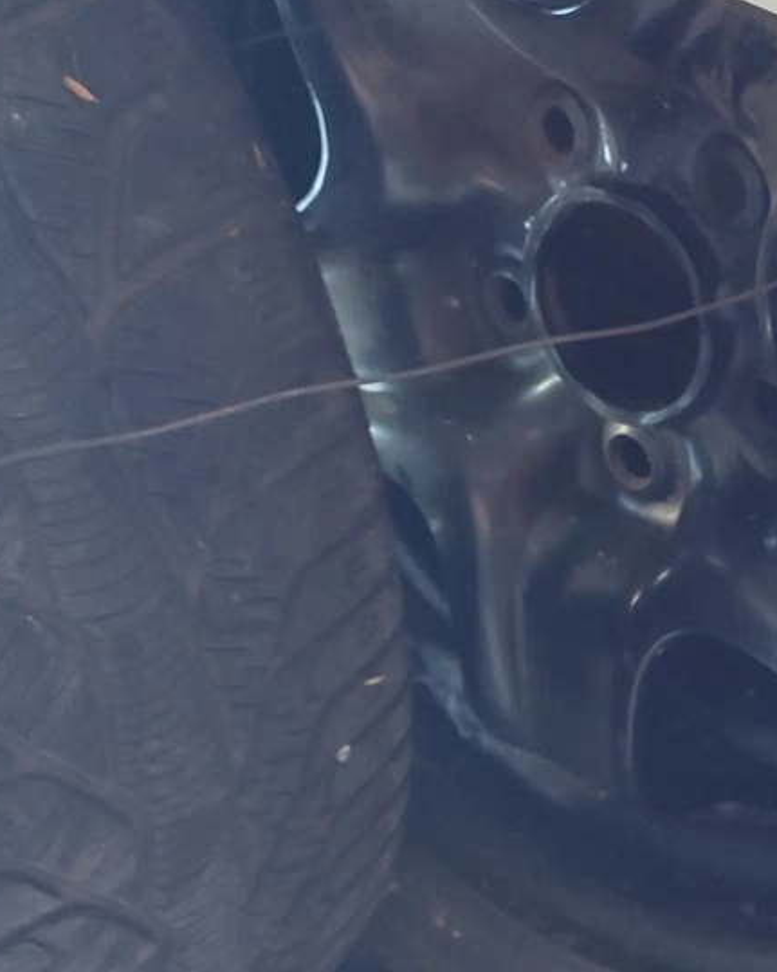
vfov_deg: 32.5
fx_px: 1668
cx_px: 847
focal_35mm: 58
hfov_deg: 24.5
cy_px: 489
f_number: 1.89
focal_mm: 5.89
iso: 617
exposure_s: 1/17
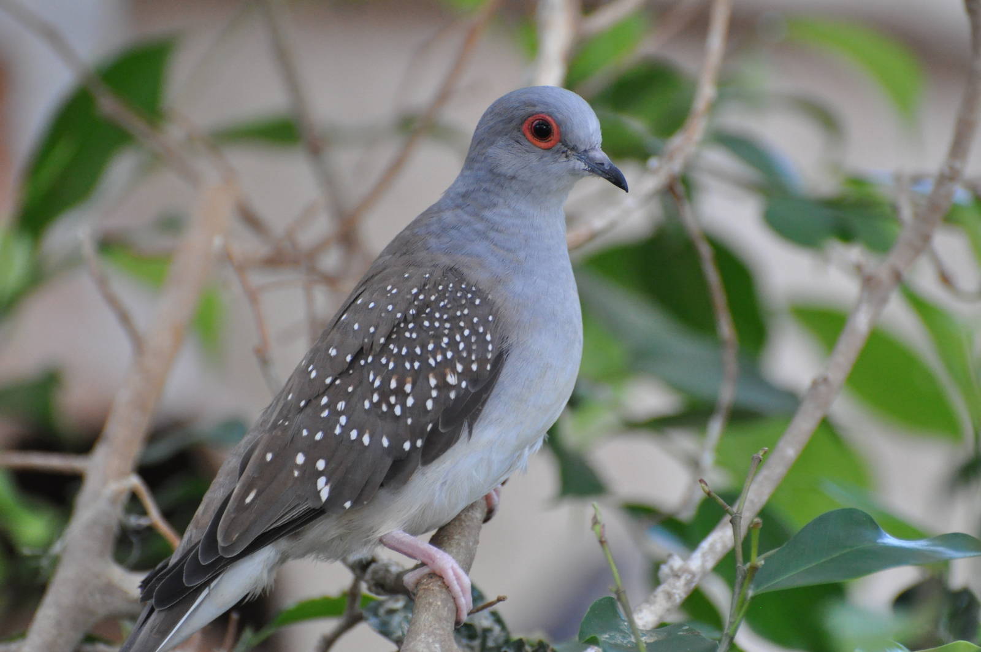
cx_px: 490
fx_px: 9391
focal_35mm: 345
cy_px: 326
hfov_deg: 6.0
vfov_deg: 4.0
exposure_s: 1/250
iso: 1600
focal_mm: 230
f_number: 5.3
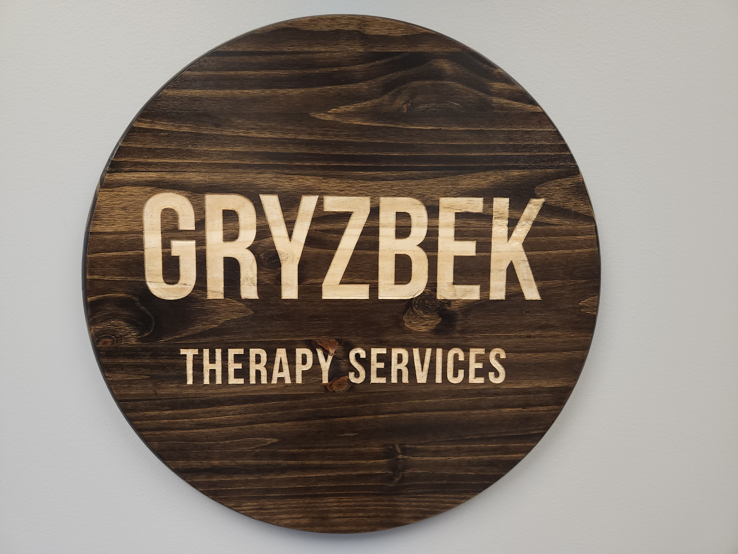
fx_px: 490
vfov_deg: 58.9
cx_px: 369
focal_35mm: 23
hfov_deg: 73.9
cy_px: 277
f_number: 1.8
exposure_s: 1/60
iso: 100
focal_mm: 5.4
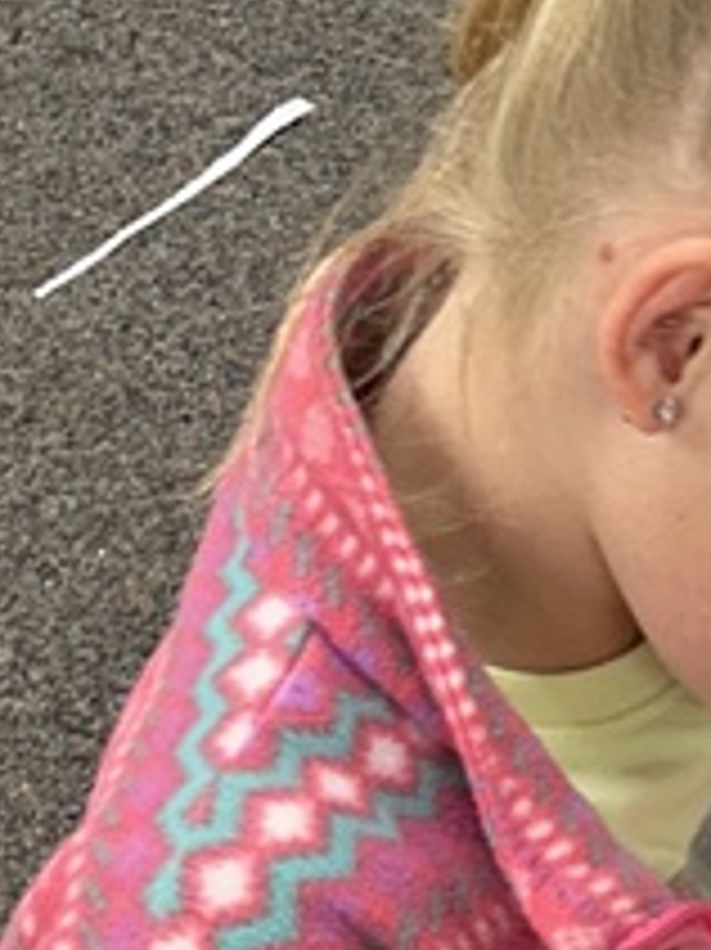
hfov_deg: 10.5
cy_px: -72
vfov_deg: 15.3
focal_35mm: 126
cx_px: 1548
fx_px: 3454
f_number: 1.5
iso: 100
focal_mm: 5.7
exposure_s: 1/120
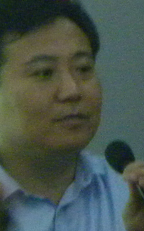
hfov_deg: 1.3
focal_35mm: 1041
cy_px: 309
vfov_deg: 2.0
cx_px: -139
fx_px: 6545
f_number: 4.5
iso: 594
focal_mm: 28.8
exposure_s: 1/20.1
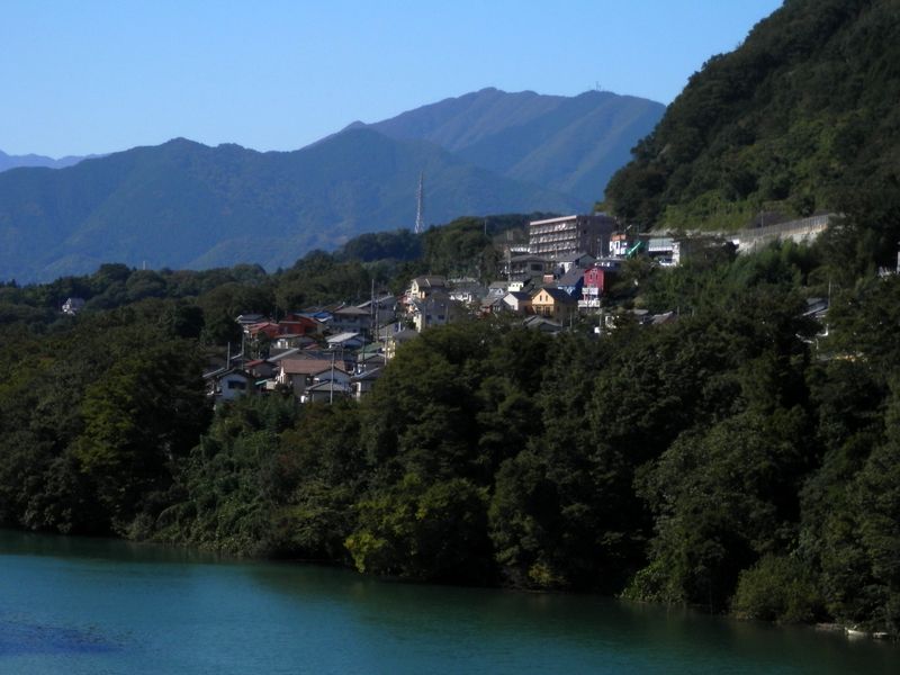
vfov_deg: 10.6
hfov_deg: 14.1
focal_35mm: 140
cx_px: 450
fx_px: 3640
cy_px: 338
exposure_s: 1/800
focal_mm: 25.1
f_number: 5.4
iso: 80
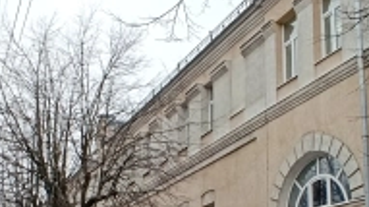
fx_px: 557
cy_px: 213
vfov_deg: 20.3
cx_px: 178
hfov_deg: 36.6
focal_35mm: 57
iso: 100
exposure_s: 1/100
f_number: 2.2
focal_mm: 1.65
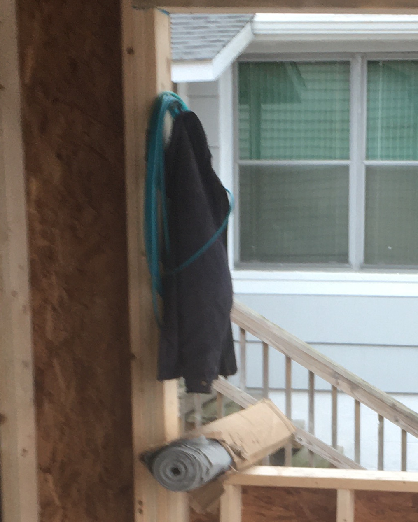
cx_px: 343
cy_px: 489
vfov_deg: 20.7
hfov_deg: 16.9
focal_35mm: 90
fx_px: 1391
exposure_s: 1/120
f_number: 2.2
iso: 32
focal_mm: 4.15
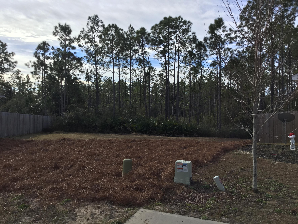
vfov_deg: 45.4
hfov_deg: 58.4
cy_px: 112
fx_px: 267
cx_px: 149
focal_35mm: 31
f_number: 2.4
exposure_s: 1/1164
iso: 25
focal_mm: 3.3
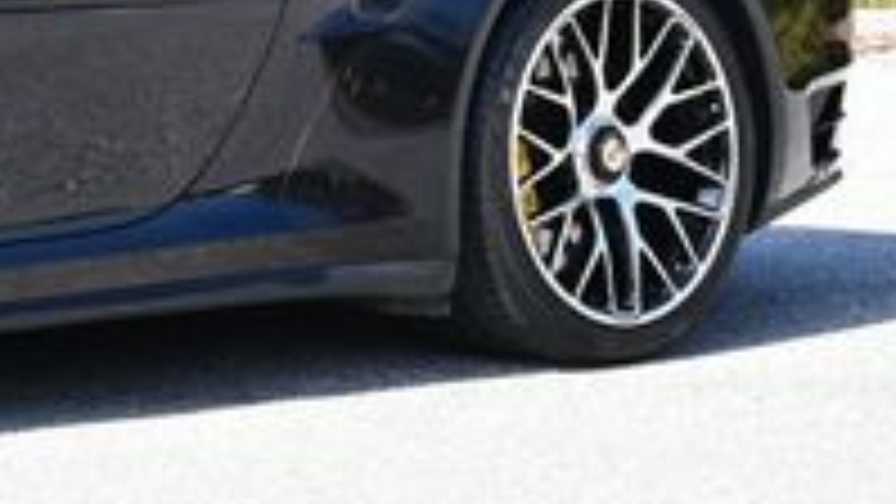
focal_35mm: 182
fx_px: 4325
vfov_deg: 6.6
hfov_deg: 11.3
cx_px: -450
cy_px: -230
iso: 200
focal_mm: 27
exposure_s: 1/250
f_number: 8
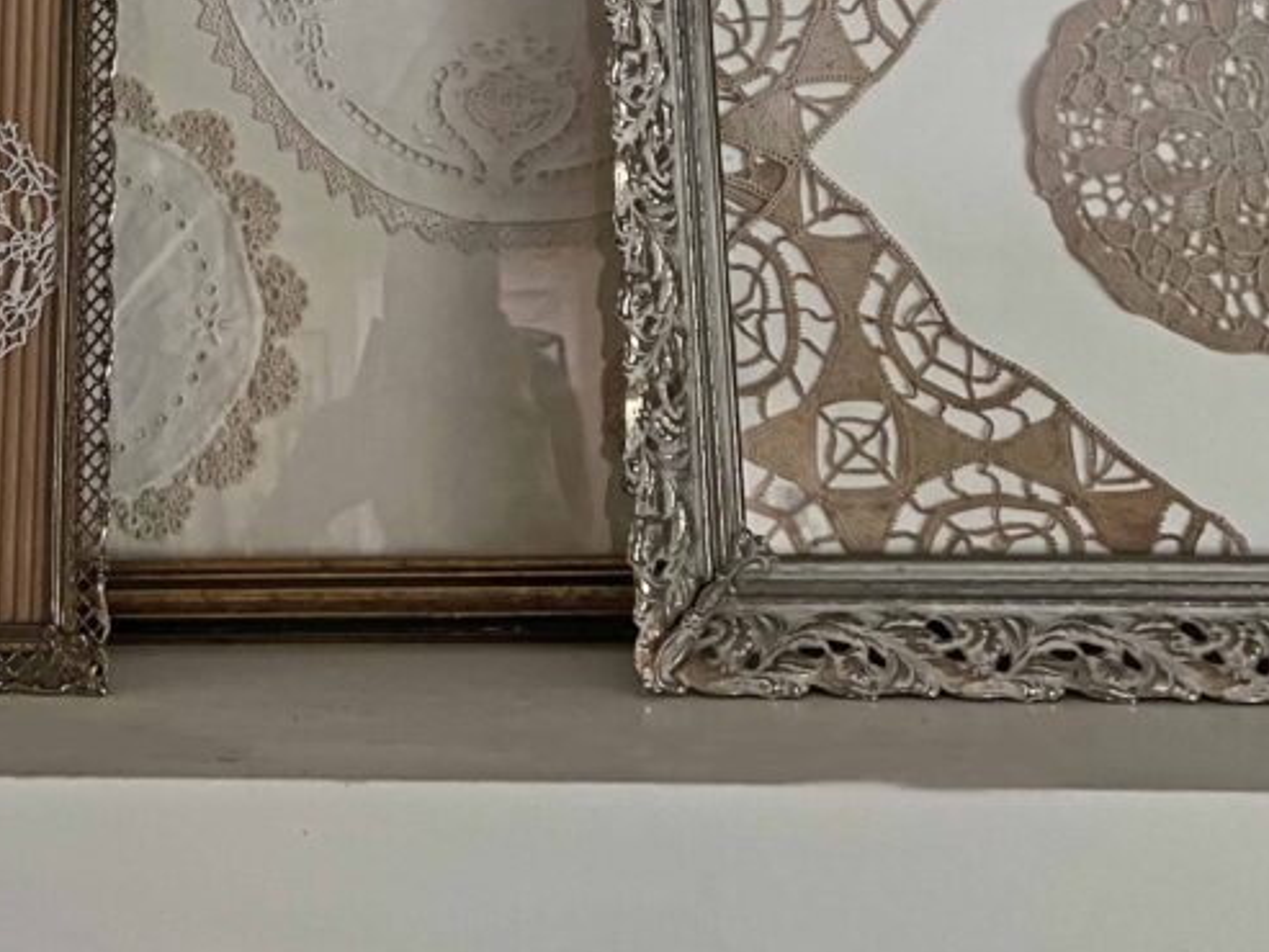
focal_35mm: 54
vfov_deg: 25.4
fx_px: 1980
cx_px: 304
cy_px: -57
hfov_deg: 34.7
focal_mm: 5.7
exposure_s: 1/30
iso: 500
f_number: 1.5
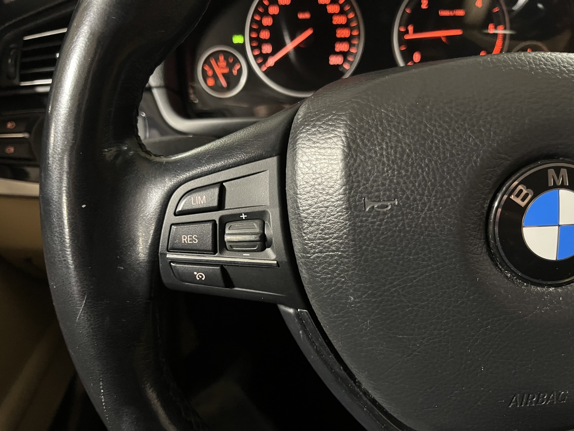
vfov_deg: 53.1
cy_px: 216
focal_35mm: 26
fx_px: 431
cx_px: 287
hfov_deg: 67.3
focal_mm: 5.1
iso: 640
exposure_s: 1/30
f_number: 1.6
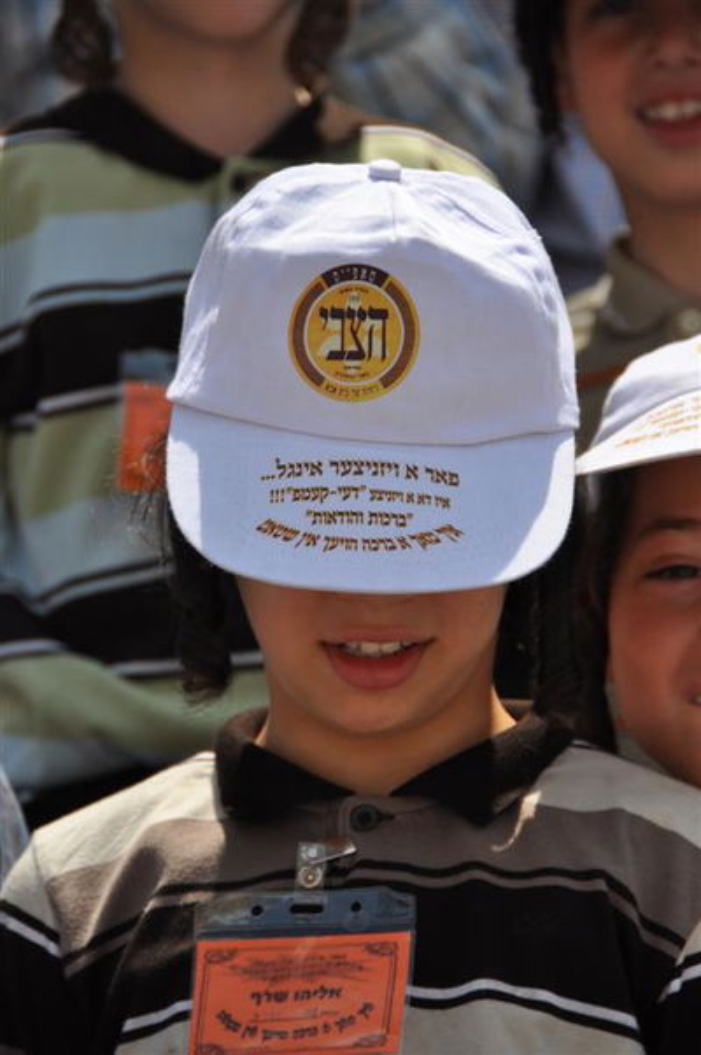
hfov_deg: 4.6
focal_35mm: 300
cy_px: 528
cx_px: 350
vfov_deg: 6.9
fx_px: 8782
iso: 360
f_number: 5.6
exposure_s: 1/2000
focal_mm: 200
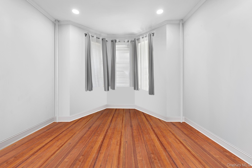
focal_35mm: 14
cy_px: 84
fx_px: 98
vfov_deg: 81.2
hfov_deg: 104.3
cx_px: 126
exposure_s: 1.3
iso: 200
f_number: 10
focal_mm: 14
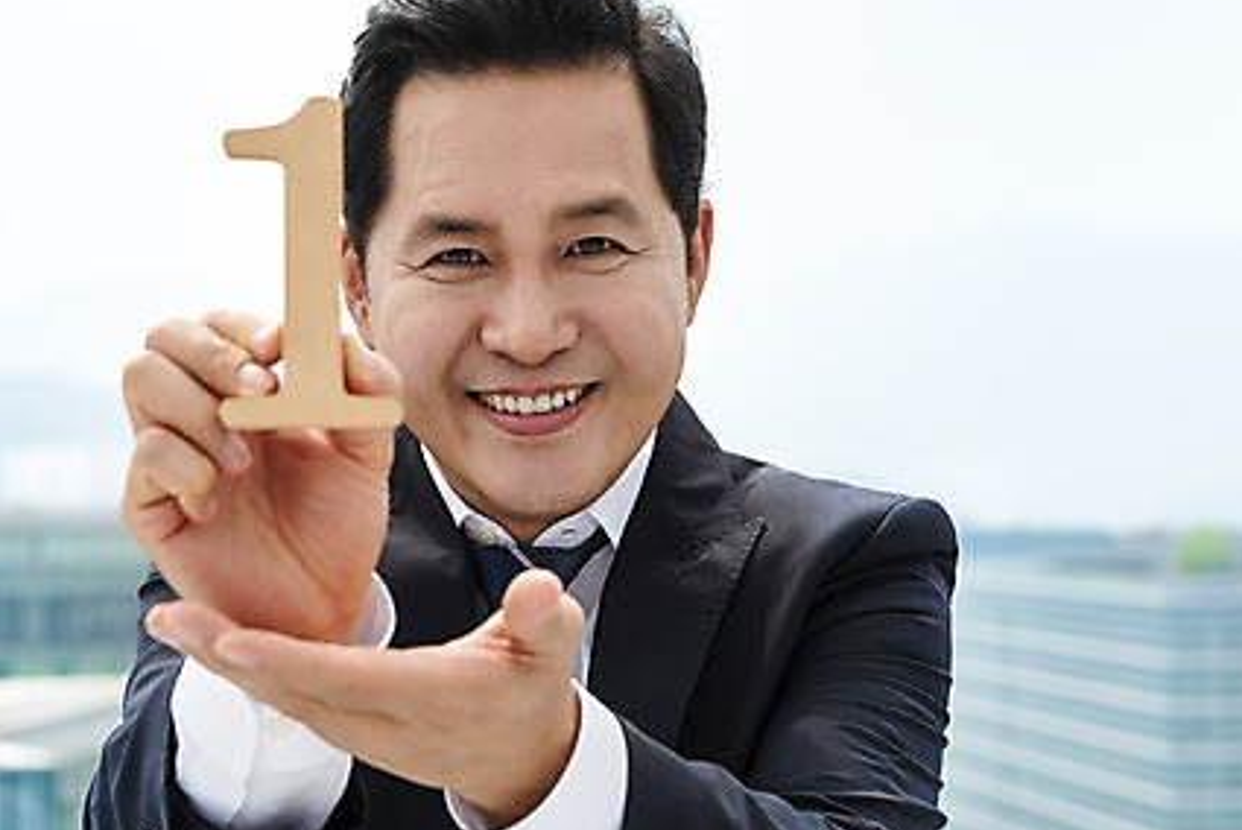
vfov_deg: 17.3
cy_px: 397
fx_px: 2727
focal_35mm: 79
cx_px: 498
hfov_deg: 25.6
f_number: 5.6
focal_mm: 56
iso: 400
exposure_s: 1/1250
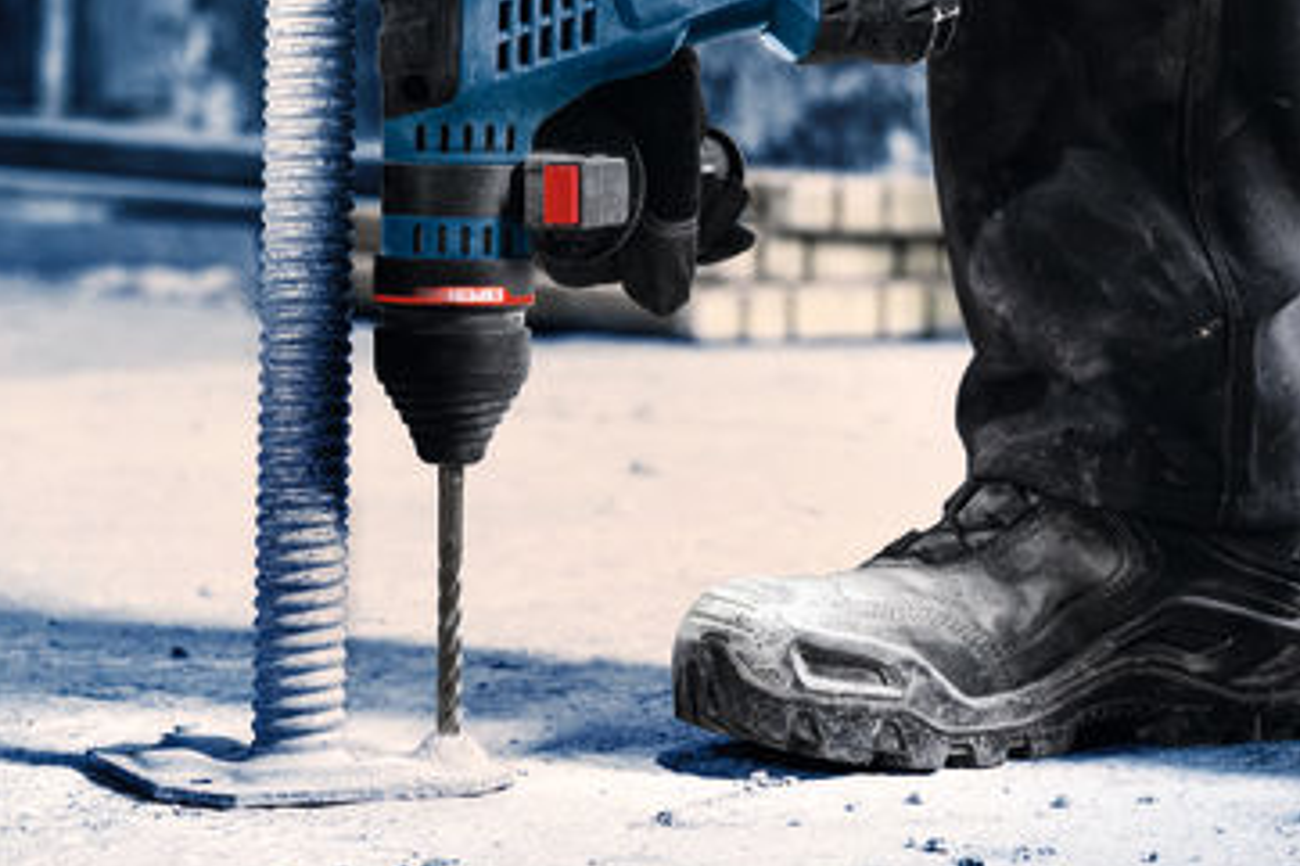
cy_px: 59
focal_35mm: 137
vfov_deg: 9.9
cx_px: 585
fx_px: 4945
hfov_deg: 15.0
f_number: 4.5
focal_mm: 62
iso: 800
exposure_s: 1/125
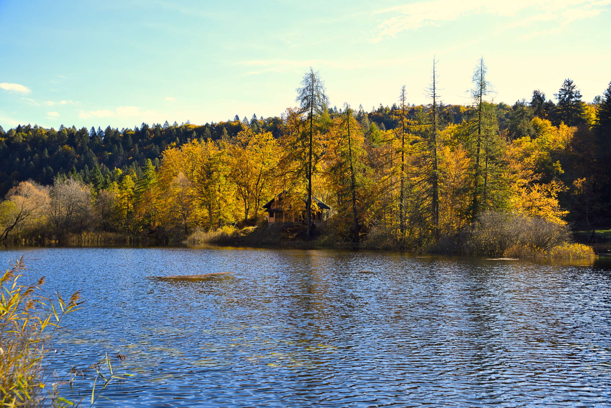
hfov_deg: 50.7
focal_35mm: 38
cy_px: 204
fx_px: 645
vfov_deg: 35.1
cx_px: 306
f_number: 5.6
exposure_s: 1/250
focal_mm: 38
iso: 100
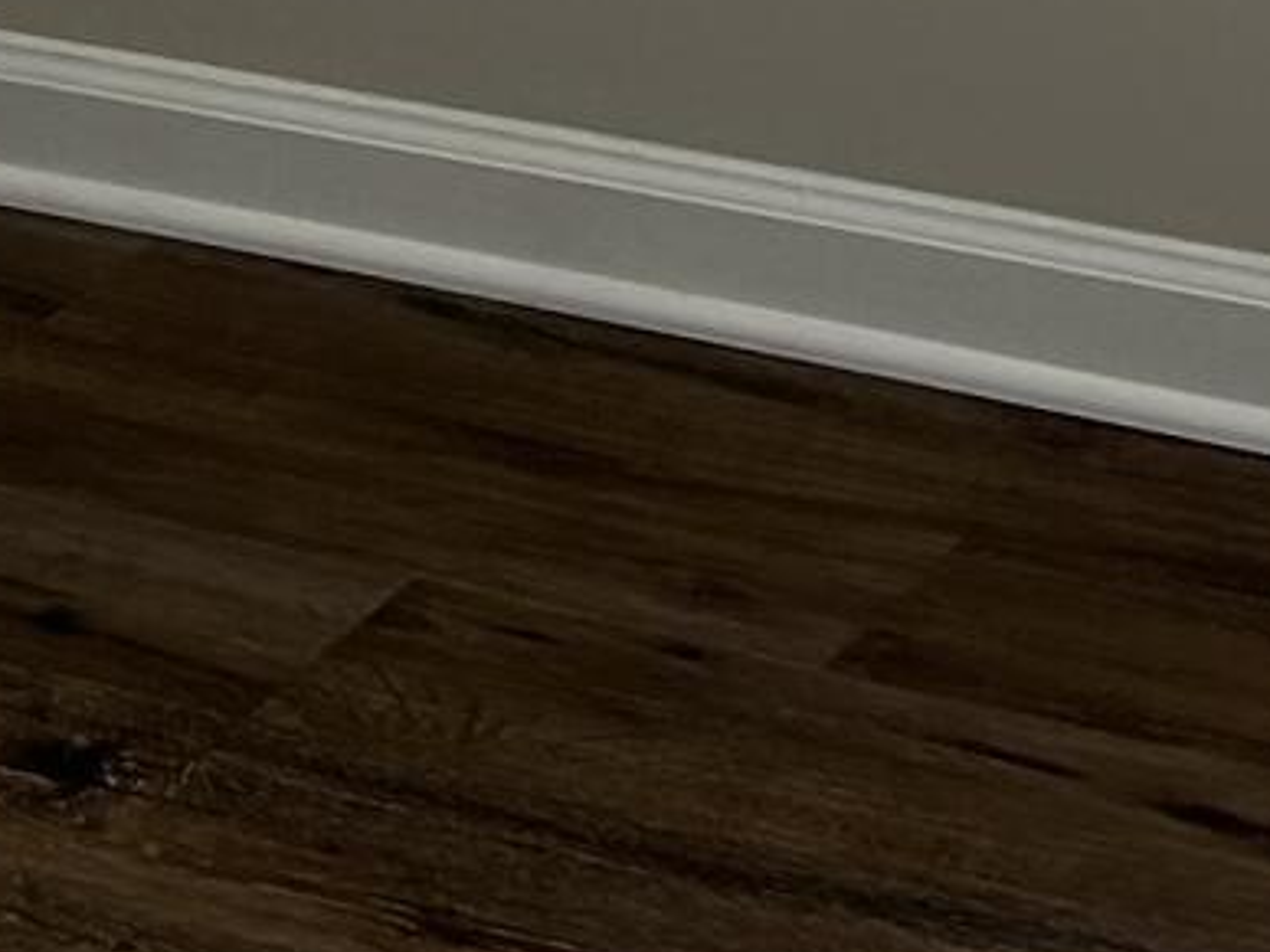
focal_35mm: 201
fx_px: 7374
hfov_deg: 9.8
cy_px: -1600
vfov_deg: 6.9
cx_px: 884
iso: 40
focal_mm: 5.7
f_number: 1.5
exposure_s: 1/181
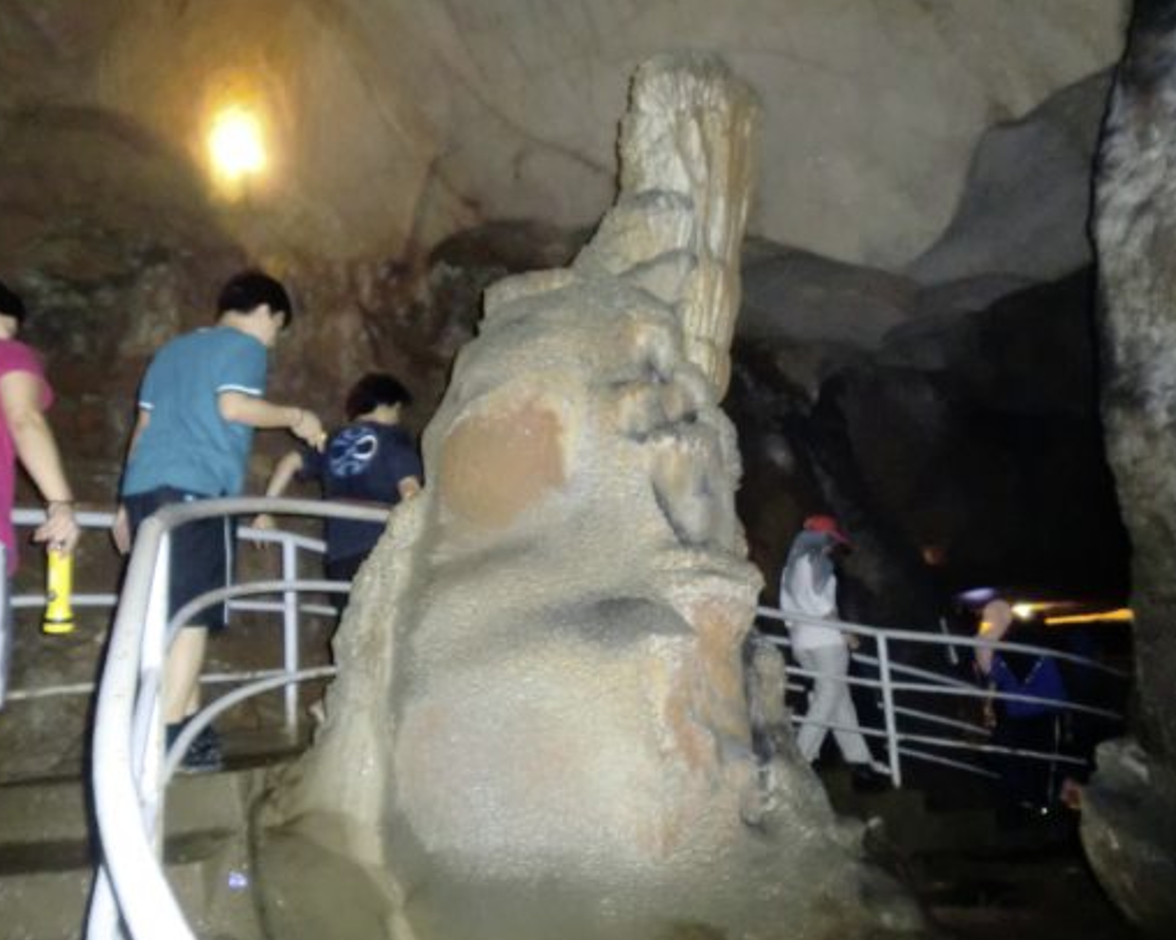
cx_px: 581
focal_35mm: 28
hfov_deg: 62.2
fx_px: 974
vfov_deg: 51.5
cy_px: 479
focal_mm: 4.65
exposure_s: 1/8
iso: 800
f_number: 2.6
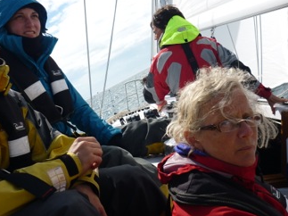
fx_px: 374
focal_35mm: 45
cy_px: 93
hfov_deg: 42.1
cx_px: 149
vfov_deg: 32.1
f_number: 8
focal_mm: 5.5
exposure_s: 1/200
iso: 80
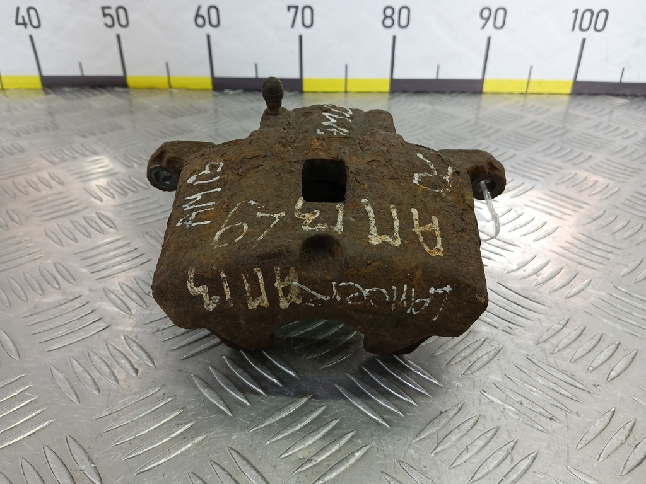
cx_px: 323
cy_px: 242
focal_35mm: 23
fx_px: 429
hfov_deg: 73.9
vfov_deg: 58.9
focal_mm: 4.11
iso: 156
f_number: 1.6
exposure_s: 1/100
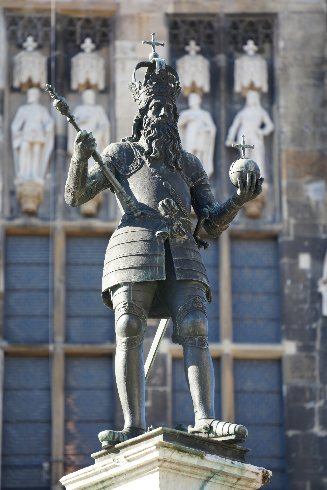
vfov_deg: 10.3
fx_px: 2725
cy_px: 245
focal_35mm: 200
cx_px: 164
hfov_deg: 6.9
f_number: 5.6
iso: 160
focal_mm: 200
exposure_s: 1/125
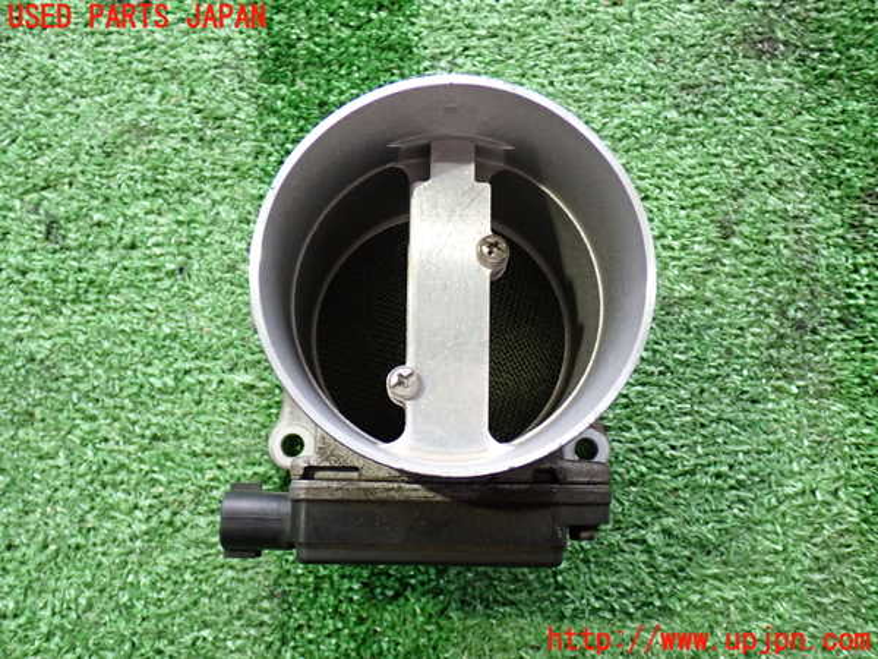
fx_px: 1040
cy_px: 330
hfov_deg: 45.8
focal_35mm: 41
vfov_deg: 35.1
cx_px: 439
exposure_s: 1/40
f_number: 2.8
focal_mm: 7.31
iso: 500
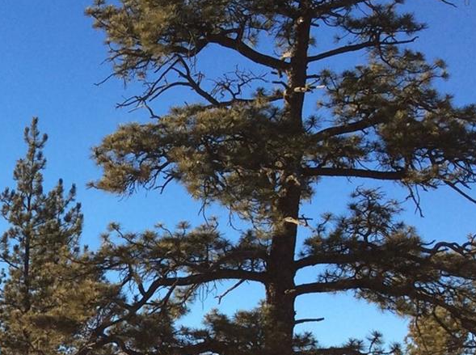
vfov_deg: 16.3
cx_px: -71
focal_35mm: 87
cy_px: 410
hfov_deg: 21.2
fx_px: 1194
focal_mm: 3.3
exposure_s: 1/817
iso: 32
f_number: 2.4
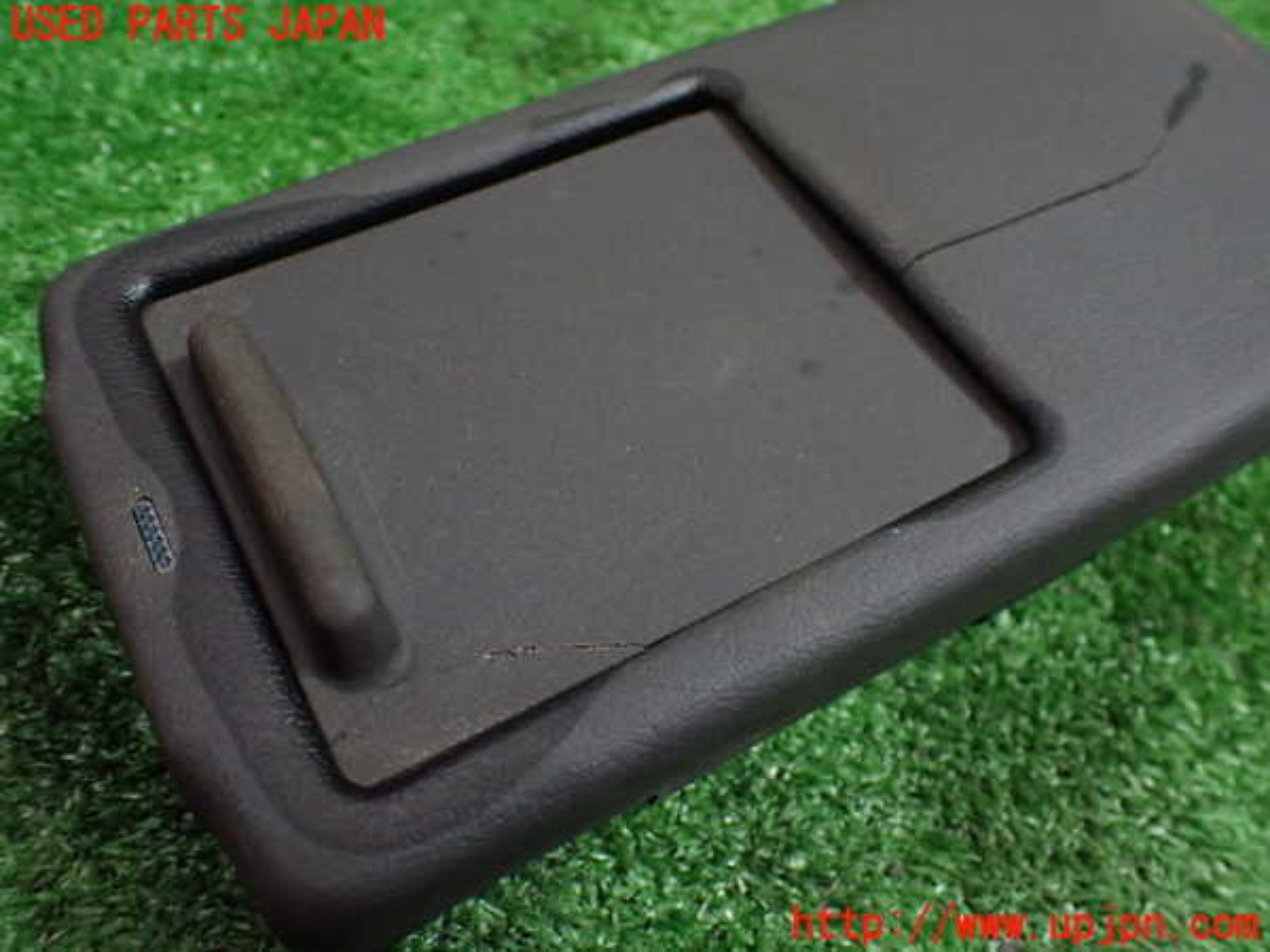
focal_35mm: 30
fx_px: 1101
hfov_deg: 60.0
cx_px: 635
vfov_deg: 46.8
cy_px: 476
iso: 800
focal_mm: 5.4
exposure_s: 1/80
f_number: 2.3
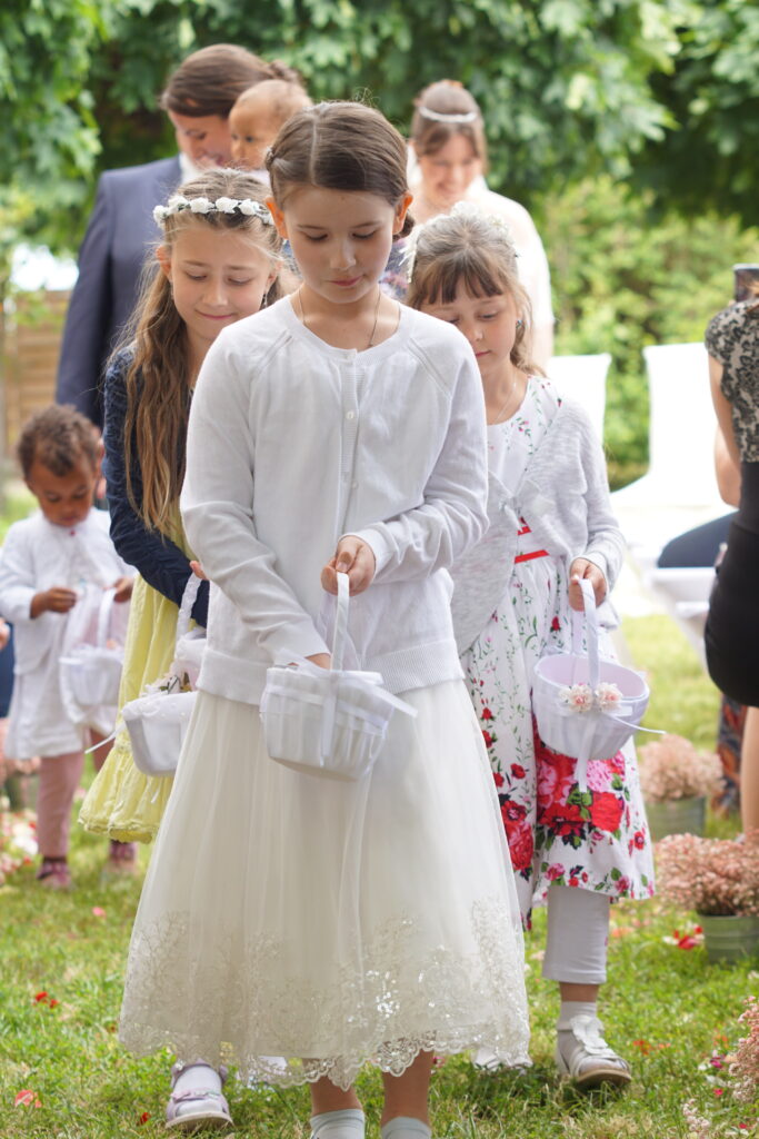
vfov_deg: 19.5
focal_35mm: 105
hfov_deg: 13.0
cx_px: 380
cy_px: 570
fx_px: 3319
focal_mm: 70
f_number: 4
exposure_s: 1/160
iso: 200
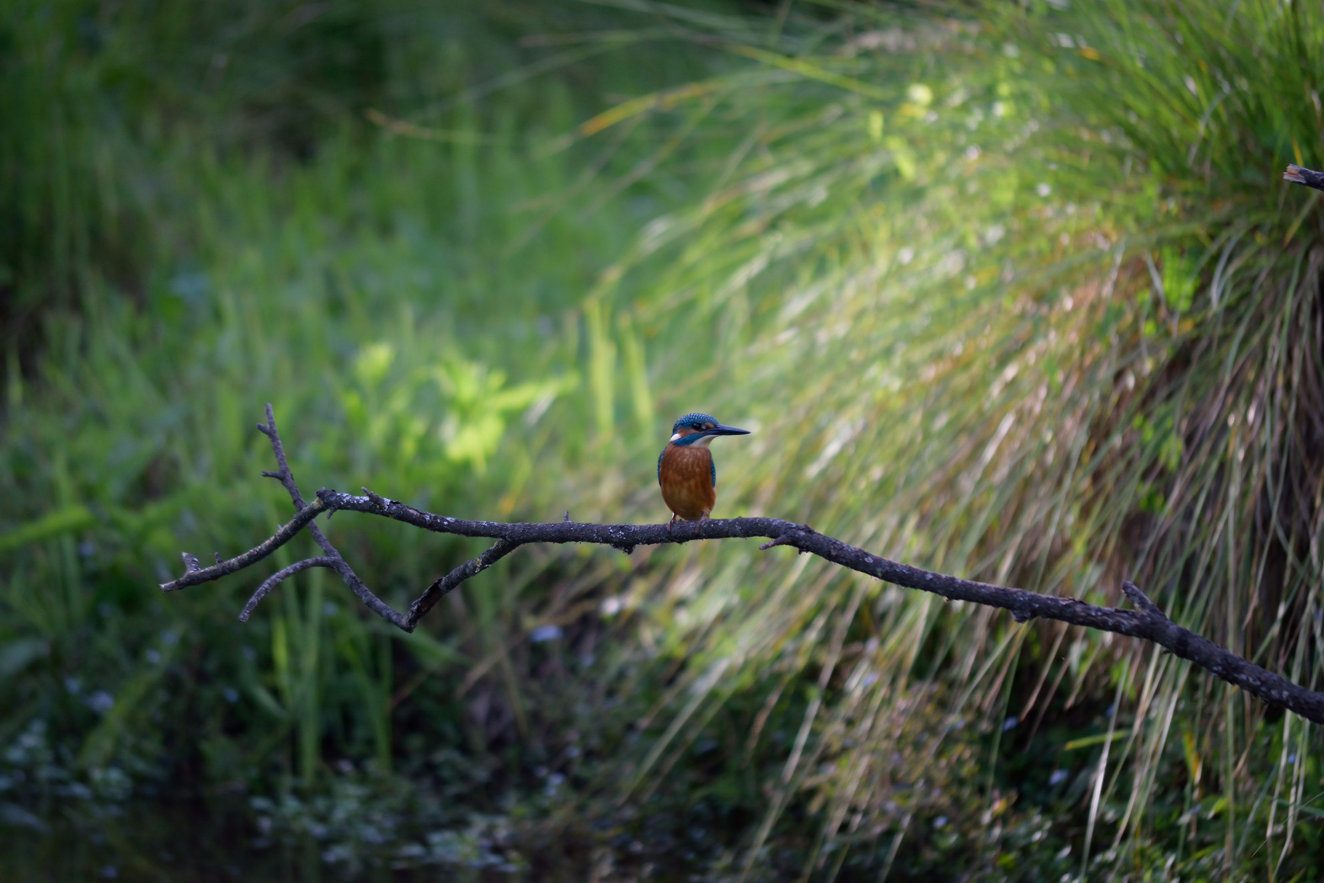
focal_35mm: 262
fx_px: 9653
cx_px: 662
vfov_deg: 5.2
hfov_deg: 7.8
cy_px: 442
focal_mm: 175
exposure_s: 1/500
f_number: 5.3
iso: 450
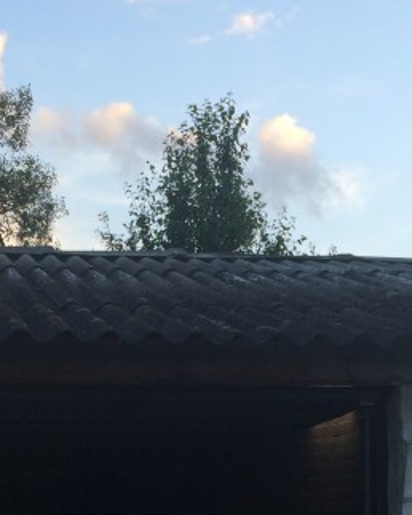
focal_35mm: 90
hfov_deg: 17.1
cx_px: 216
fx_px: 1370
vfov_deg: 20.3
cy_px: 557
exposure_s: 1/213
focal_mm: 4.15
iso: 32
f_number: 2.2
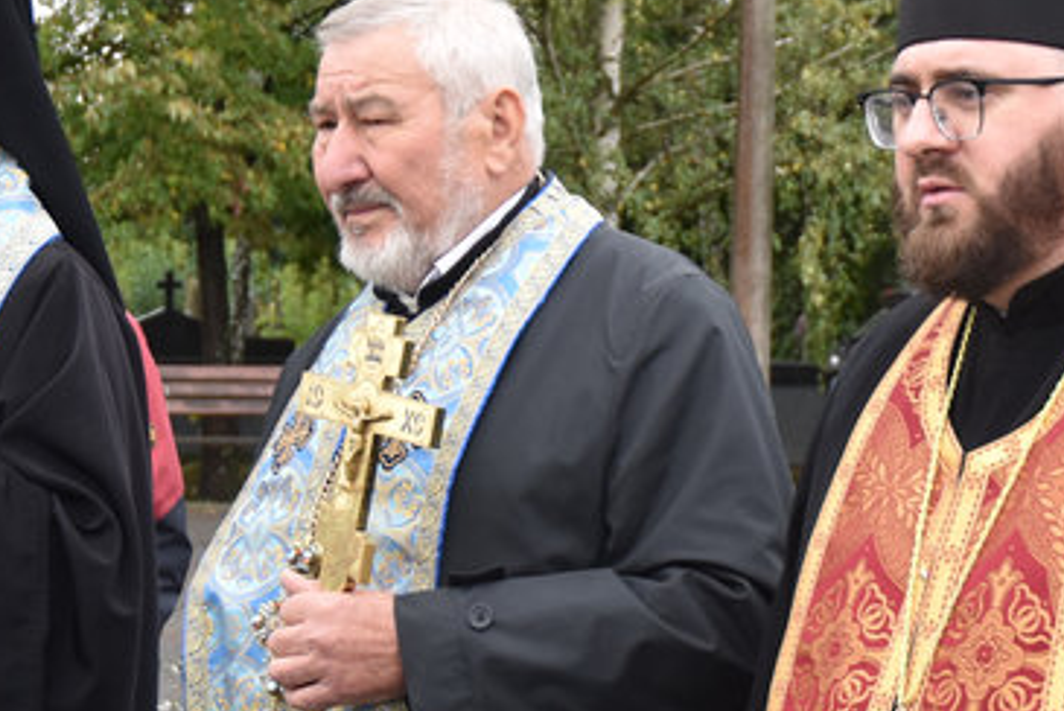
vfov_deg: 10.5
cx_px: 845
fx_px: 3857
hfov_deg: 15.6
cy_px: 529
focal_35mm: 130
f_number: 4.5
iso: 400
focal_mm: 31
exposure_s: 1/250
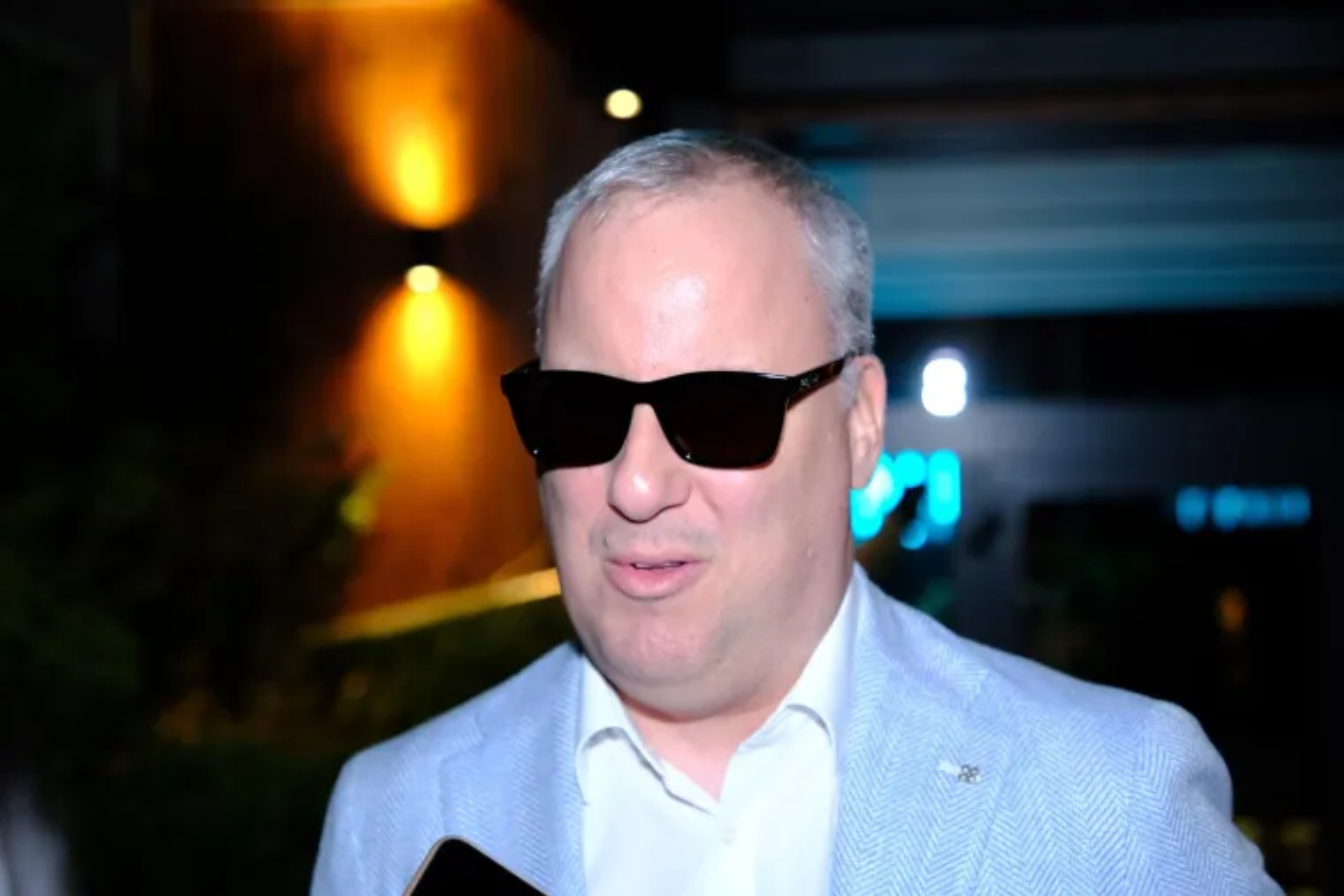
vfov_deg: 20.0
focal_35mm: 68
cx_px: 672
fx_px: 2539
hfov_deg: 29.6
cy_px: 448
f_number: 2.8
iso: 2000
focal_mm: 45.5
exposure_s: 1/160
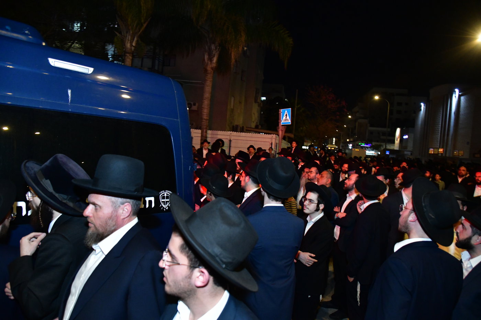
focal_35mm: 24
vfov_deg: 53.1
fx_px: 321
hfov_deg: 73.8
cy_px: 160
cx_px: 240
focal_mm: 24
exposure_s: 1/100
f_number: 5.6
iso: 6400
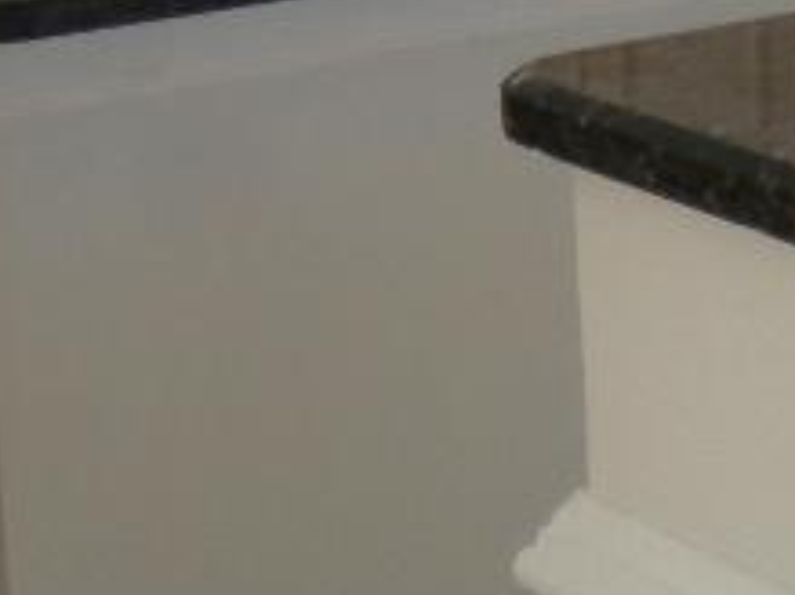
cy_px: -639
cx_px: 319
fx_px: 3764
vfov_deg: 8.5
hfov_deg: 12.1
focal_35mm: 164
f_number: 3.1
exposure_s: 1/56.7
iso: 97
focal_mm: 6.3
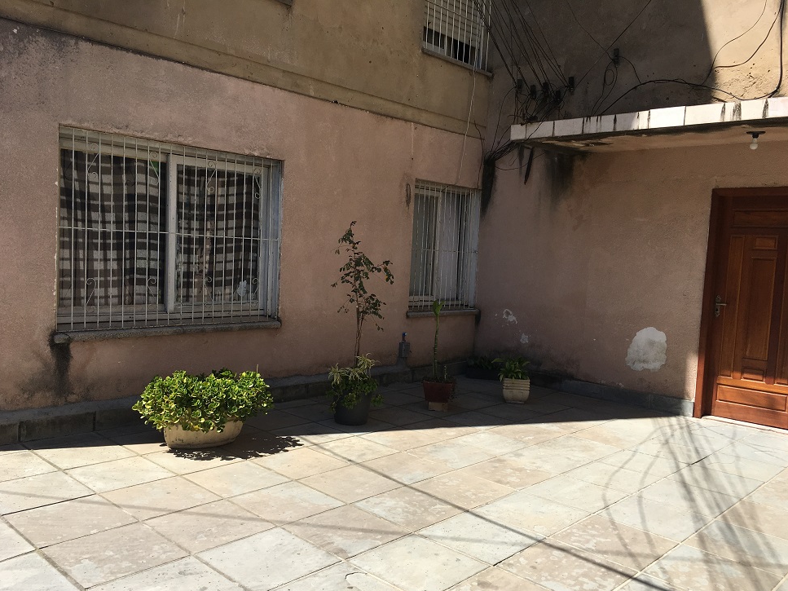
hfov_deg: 60.0
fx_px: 683
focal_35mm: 30
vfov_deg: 46.8
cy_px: 304
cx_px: 393
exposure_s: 1/1399
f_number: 2.2
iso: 25
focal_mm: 4.15
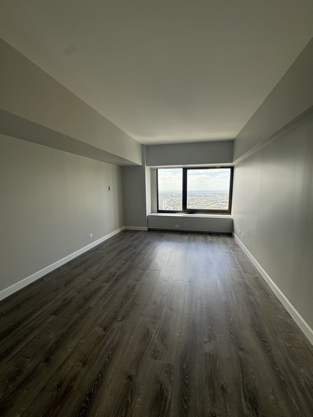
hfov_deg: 85.7
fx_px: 169
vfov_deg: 102.1
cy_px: 208
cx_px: 156
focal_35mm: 14
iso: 50
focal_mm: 2.22
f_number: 2.2
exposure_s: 1/120
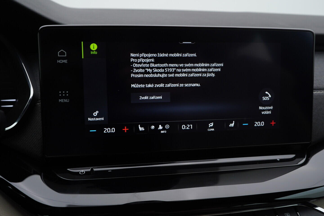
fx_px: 324
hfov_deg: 53.1
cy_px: 108
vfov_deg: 36.9
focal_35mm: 36
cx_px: 162
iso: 125
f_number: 4.5
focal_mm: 24
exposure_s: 1/50
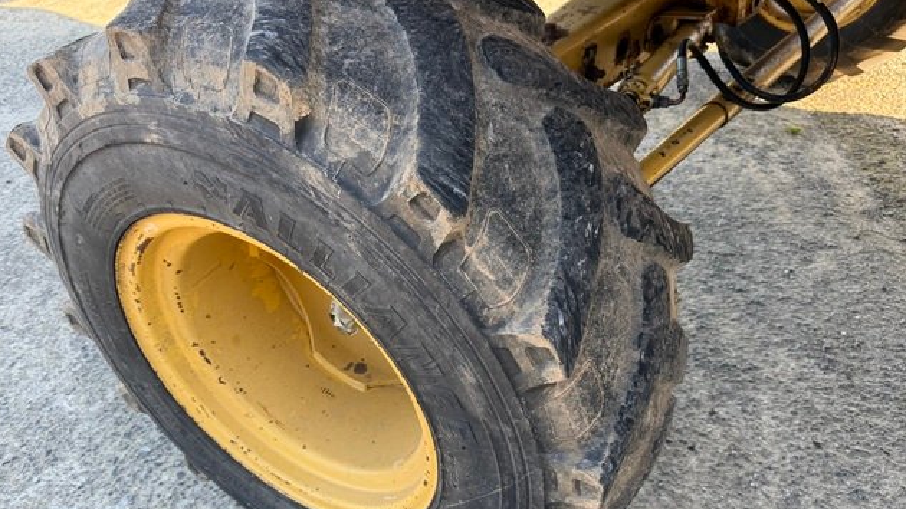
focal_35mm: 27
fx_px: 648
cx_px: 454
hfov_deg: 69.9
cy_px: 299
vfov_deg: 42.7
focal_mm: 6.76
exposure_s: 1/339
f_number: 1.78
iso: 100
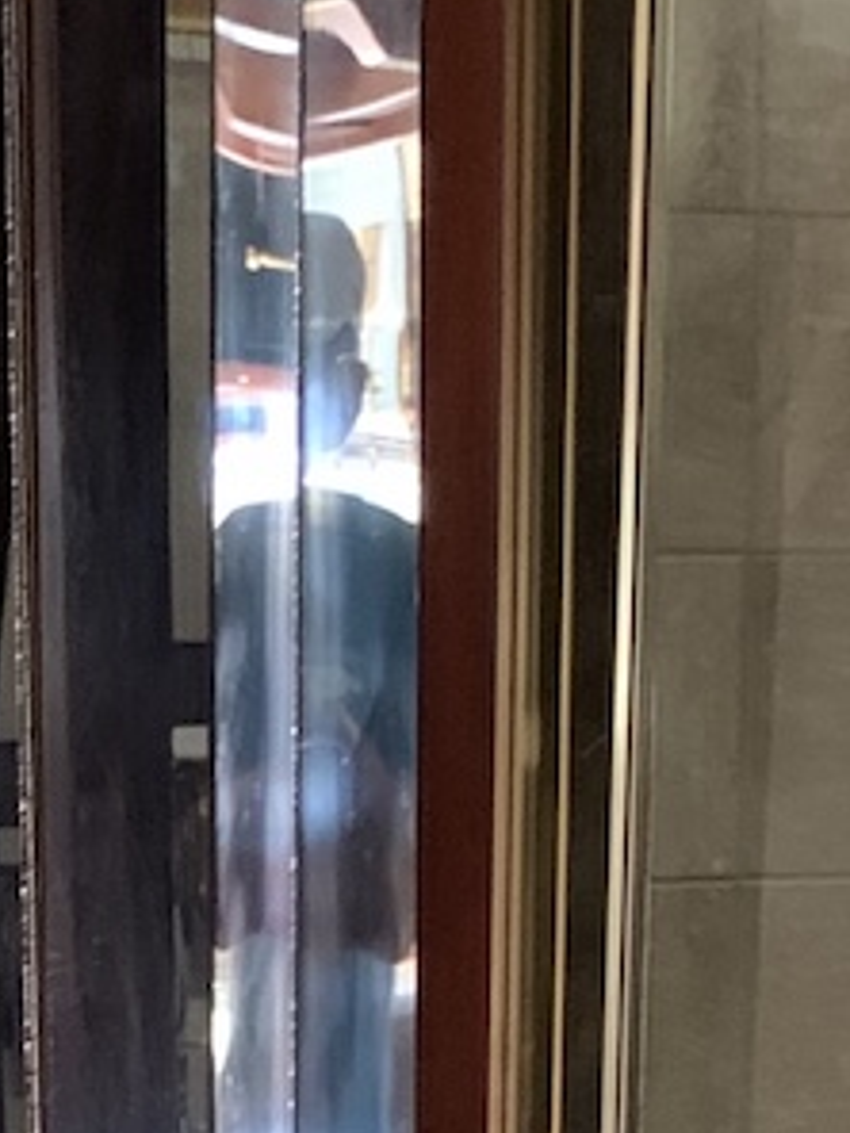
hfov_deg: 12.7
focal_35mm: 117
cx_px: 322
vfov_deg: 15.4
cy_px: 1740
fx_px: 3831
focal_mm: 4.25
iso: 800
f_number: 1.8
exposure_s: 1/26
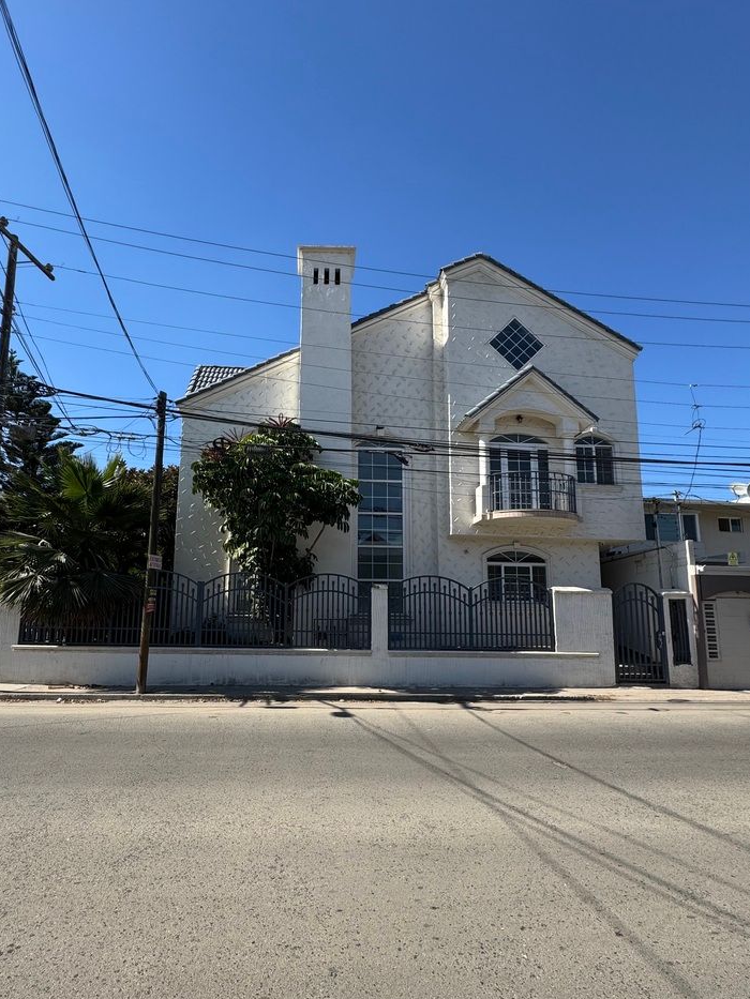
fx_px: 520
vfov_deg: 87.4
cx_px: 322
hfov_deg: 71.2
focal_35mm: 18
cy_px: 556
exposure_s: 1/1178
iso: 50
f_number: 2.2
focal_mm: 2.22
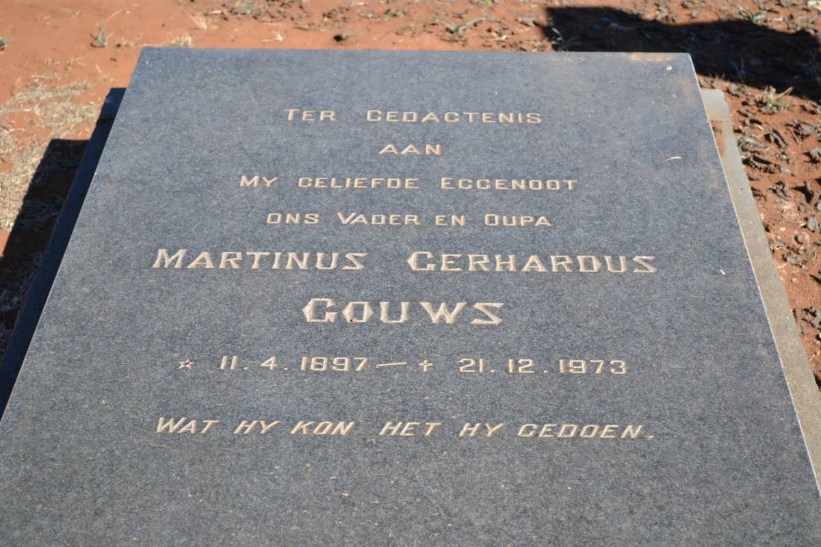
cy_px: 274
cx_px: 410
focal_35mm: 69
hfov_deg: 29.2
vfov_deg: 19.7
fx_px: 1573
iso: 160
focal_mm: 46
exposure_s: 1/125
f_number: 5.6
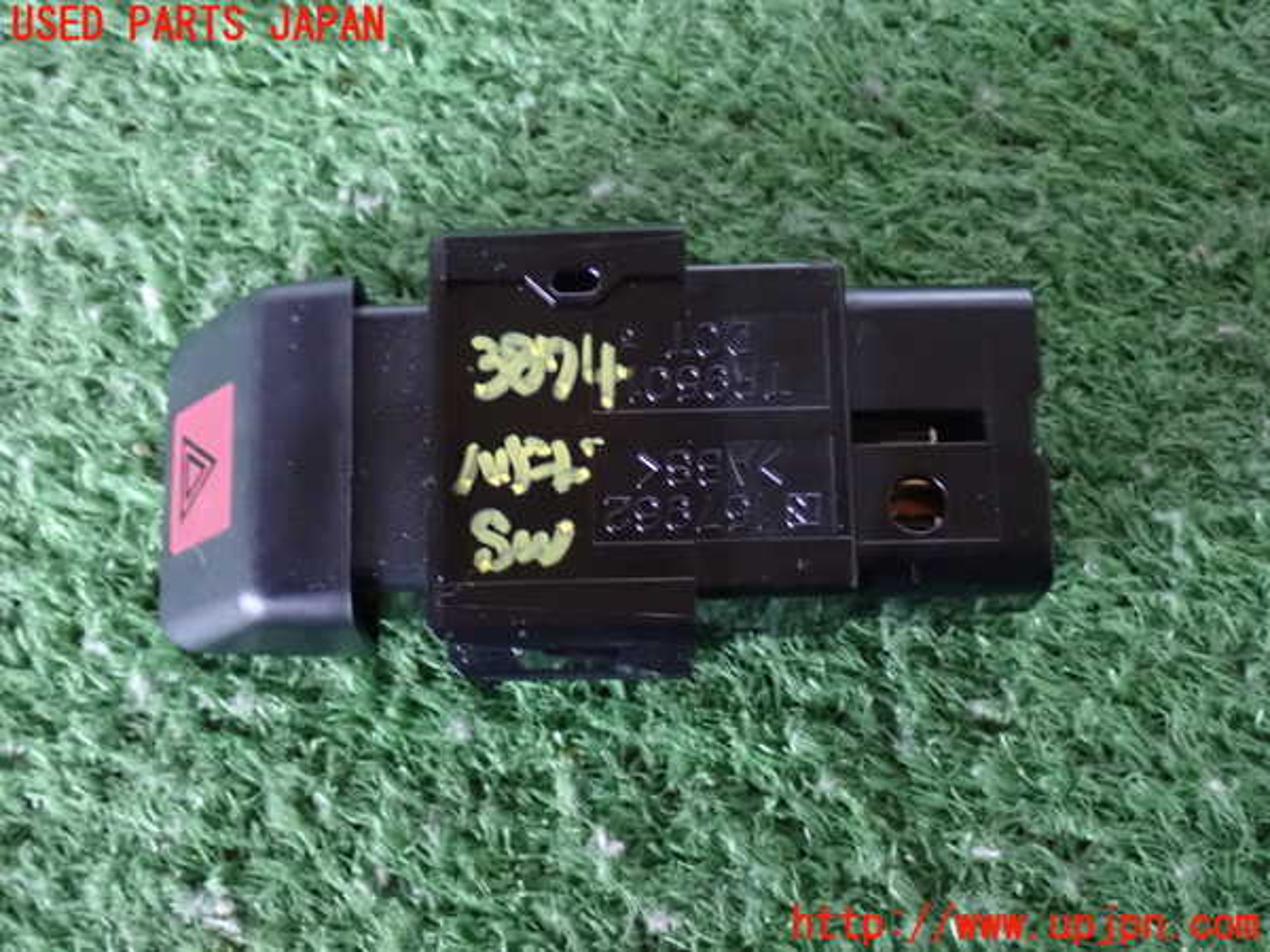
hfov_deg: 35.5
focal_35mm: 54
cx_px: 635
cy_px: 476
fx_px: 1981
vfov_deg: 27.0
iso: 1600
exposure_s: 1/10
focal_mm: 9.65
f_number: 3.3
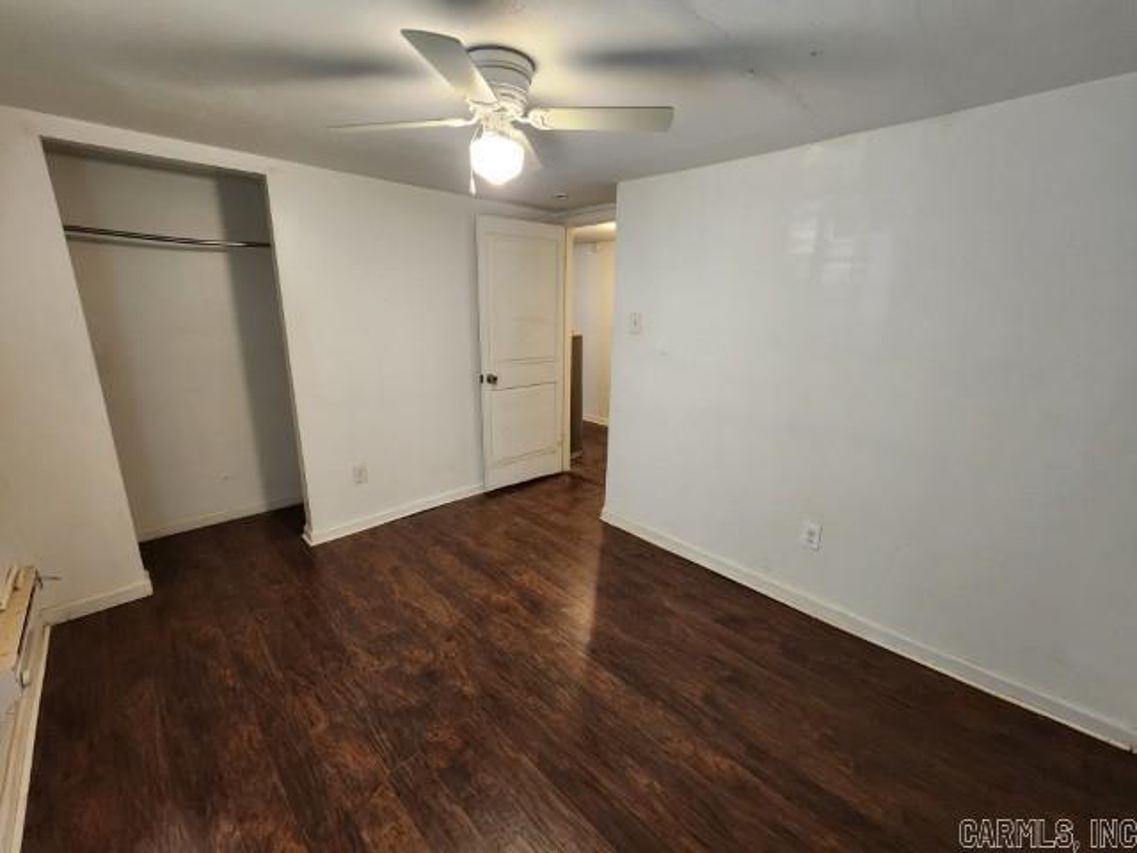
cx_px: 568
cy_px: 426
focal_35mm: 13
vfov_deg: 89.9
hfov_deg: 106.2
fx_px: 427
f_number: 2.2
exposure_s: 1/40
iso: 400
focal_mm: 2.2
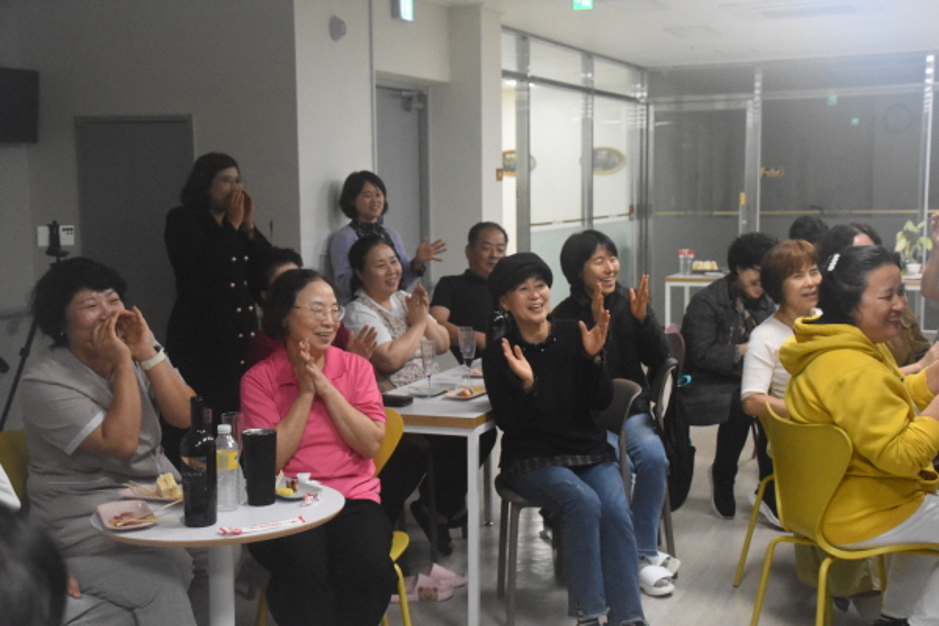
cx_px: 470
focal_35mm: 48
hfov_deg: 41.1
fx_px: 1252
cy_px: 313
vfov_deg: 28.1
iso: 6400
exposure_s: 1/320
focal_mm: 32
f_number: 4
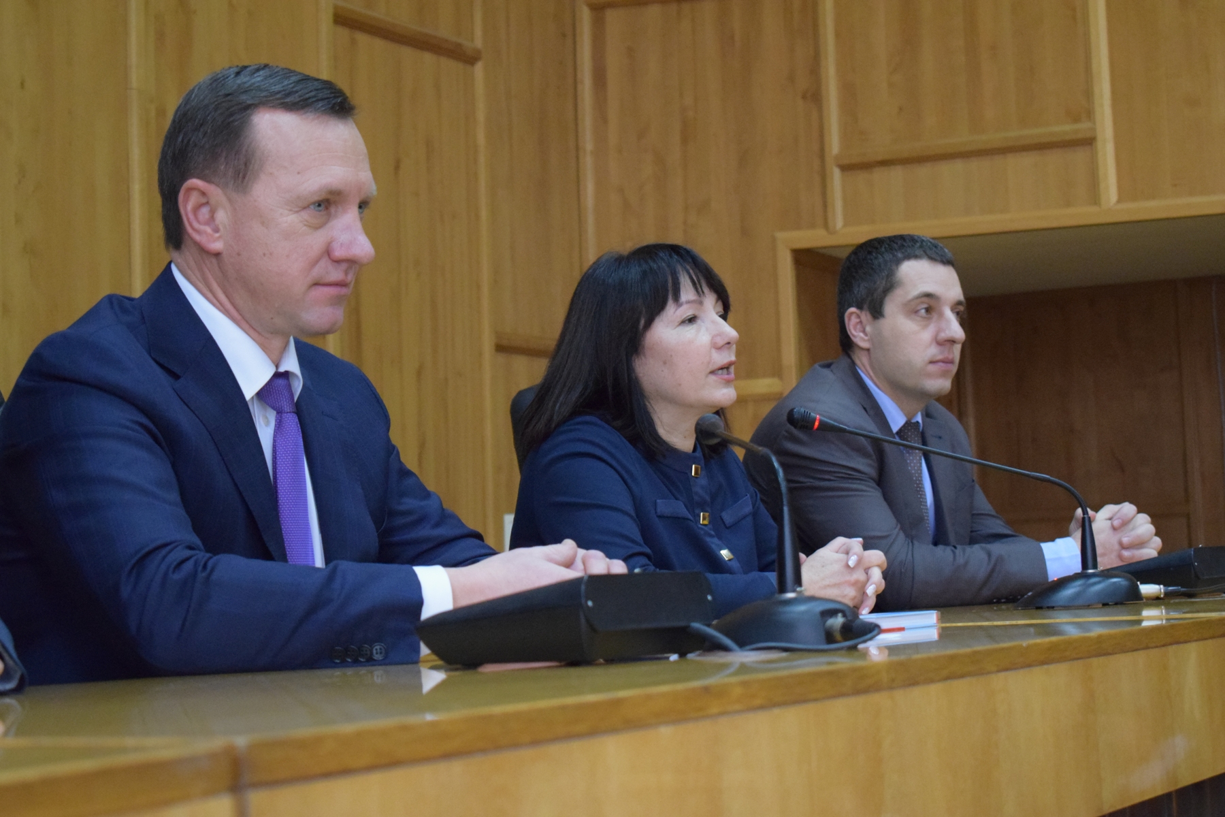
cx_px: 612
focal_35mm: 72
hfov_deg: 28.1
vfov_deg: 18.9
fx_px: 2450
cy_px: 408
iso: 4500
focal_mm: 48
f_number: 5.3
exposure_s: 1/60
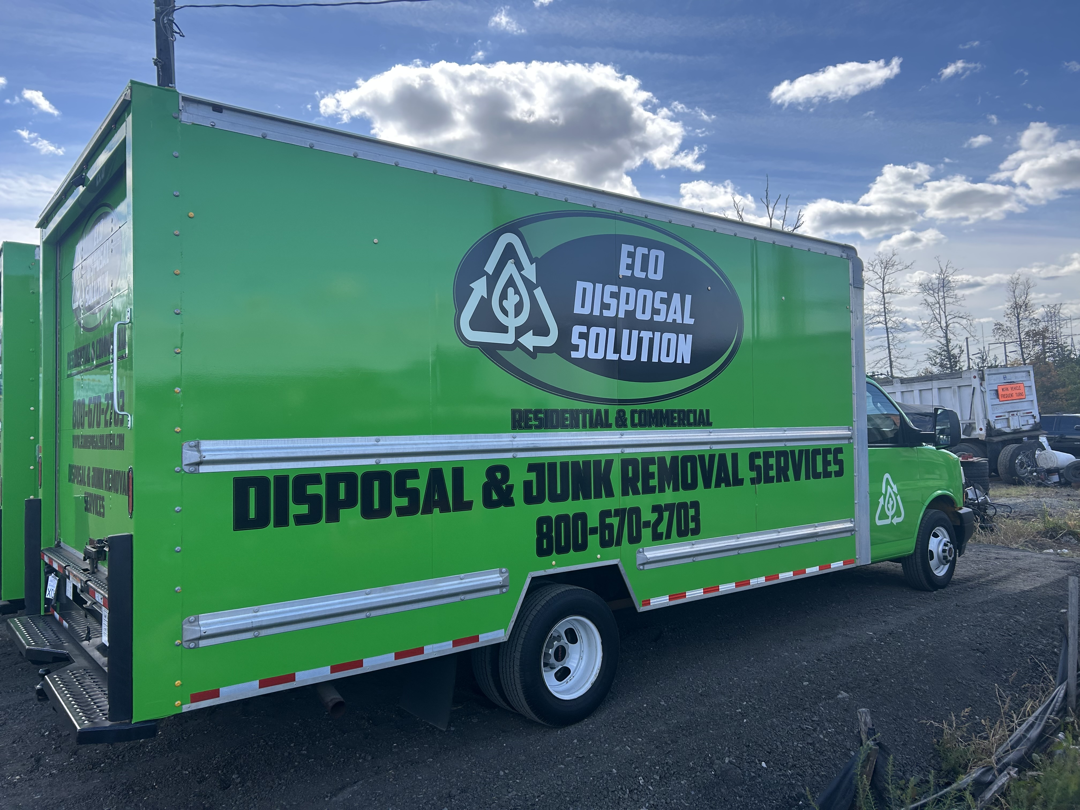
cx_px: 540
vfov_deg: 53.1
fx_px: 811
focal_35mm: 26
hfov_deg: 67.3
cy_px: 405
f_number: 1.5
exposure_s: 1/1901
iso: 50
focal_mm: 5.7
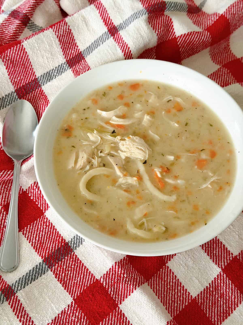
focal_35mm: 48
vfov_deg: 39.7
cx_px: 122
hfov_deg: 30.3
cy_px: 162
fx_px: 449
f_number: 1.8
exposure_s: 1/40
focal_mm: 6.8
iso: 400
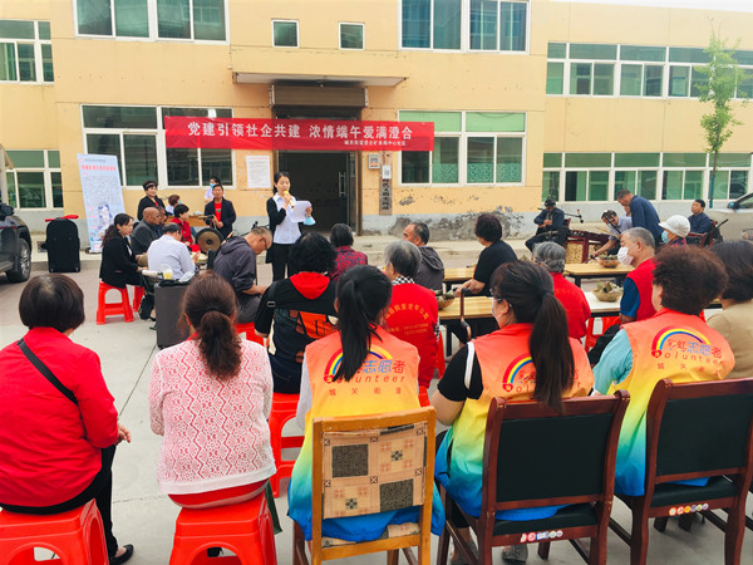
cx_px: 376
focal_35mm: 29
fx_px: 631
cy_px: 282
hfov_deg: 61.7
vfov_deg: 48.2
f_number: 2.2
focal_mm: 4.15
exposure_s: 1/185
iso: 25
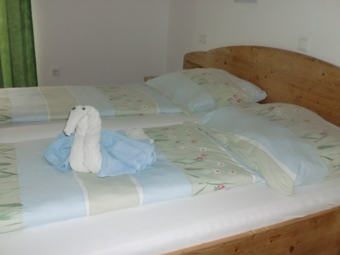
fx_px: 344
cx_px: 170
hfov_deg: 52.6
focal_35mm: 35
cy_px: 128
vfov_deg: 40.7
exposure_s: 1/40
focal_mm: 6.3
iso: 400
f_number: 3.1
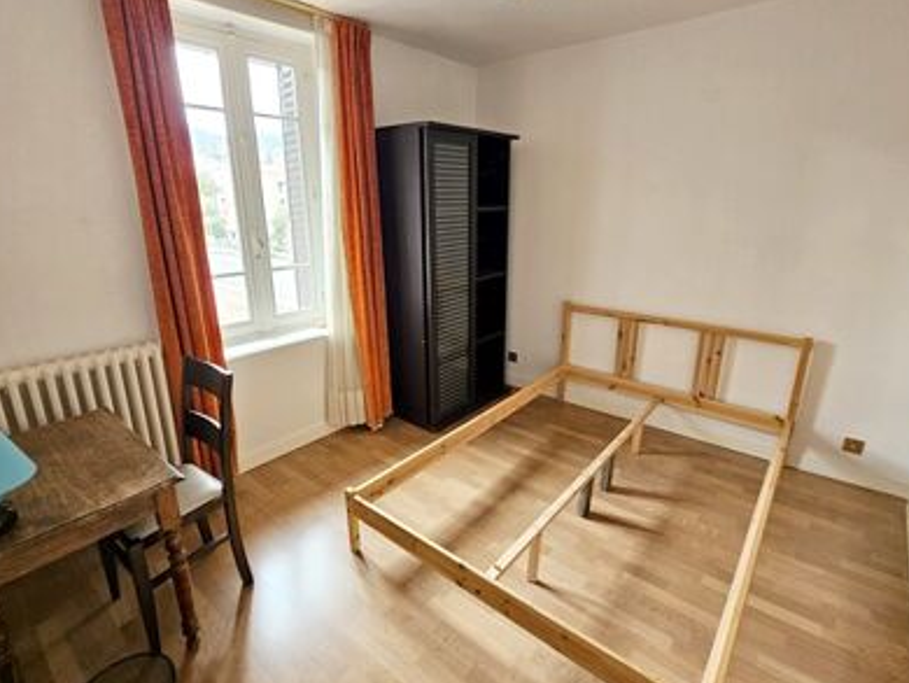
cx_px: 459
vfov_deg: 78.2
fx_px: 420
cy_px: 338
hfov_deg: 94.5
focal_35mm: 16
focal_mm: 2.2
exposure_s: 1/50
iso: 250
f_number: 2.2
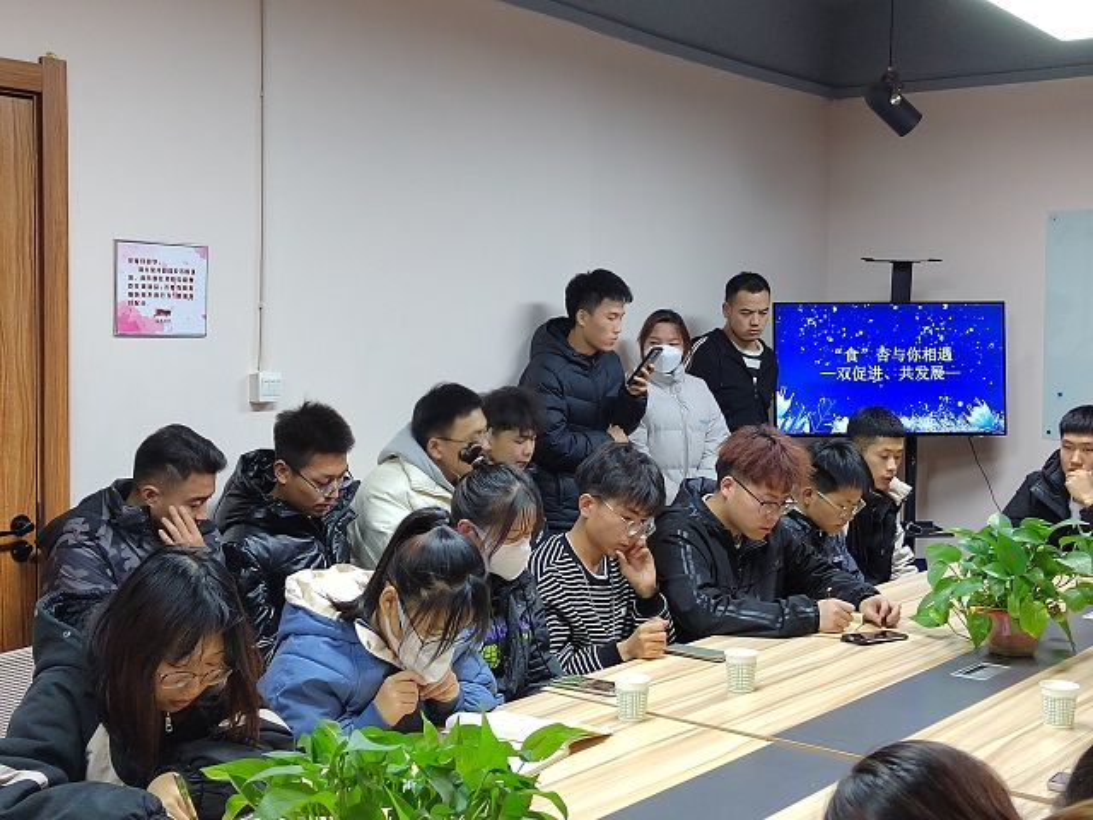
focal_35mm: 45
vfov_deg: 32.2
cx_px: 546
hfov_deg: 42.1
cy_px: 410
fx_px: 1421
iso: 1694
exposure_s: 1/50
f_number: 1.9
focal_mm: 5.52
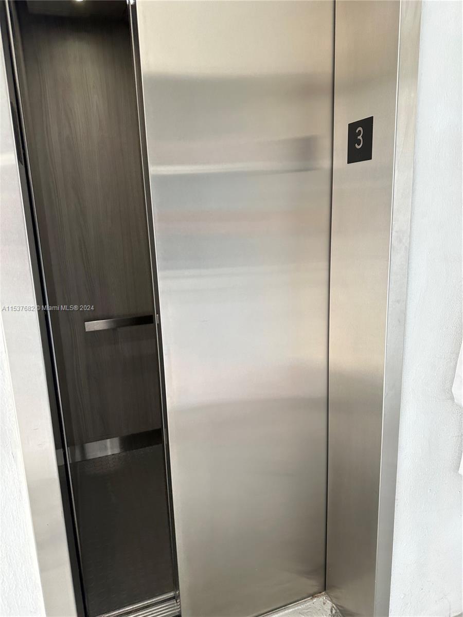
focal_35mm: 24
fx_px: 428
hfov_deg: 56.8
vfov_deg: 71.6
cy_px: 308
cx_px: 232
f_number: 1.78
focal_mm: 6.86
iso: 64
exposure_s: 1/224
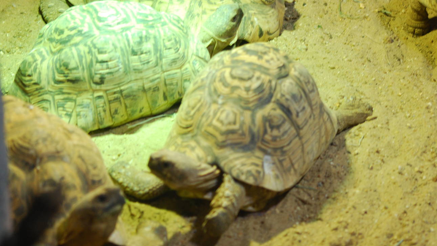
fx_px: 1947
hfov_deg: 12.8
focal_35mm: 168
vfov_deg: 7.2
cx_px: 244
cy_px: 113
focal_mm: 86
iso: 400
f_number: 4
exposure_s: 1/80
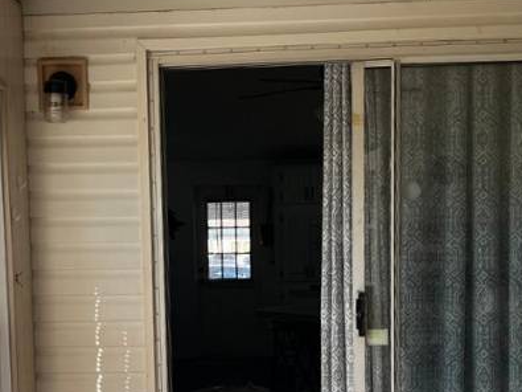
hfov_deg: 34.3
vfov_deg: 25.6
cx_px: 234
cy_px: 322
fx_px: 844
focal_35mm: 56
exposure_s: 1/544
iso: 50
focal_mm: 5.1
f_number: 1.6
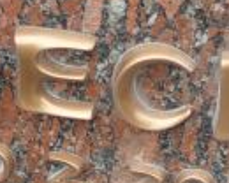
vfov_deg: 9.2
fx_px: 1139
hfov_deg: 11.2
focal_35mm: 168
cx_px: -74
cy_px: 120
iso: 80
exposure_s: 1/160
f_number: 2.8
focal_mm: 5.2
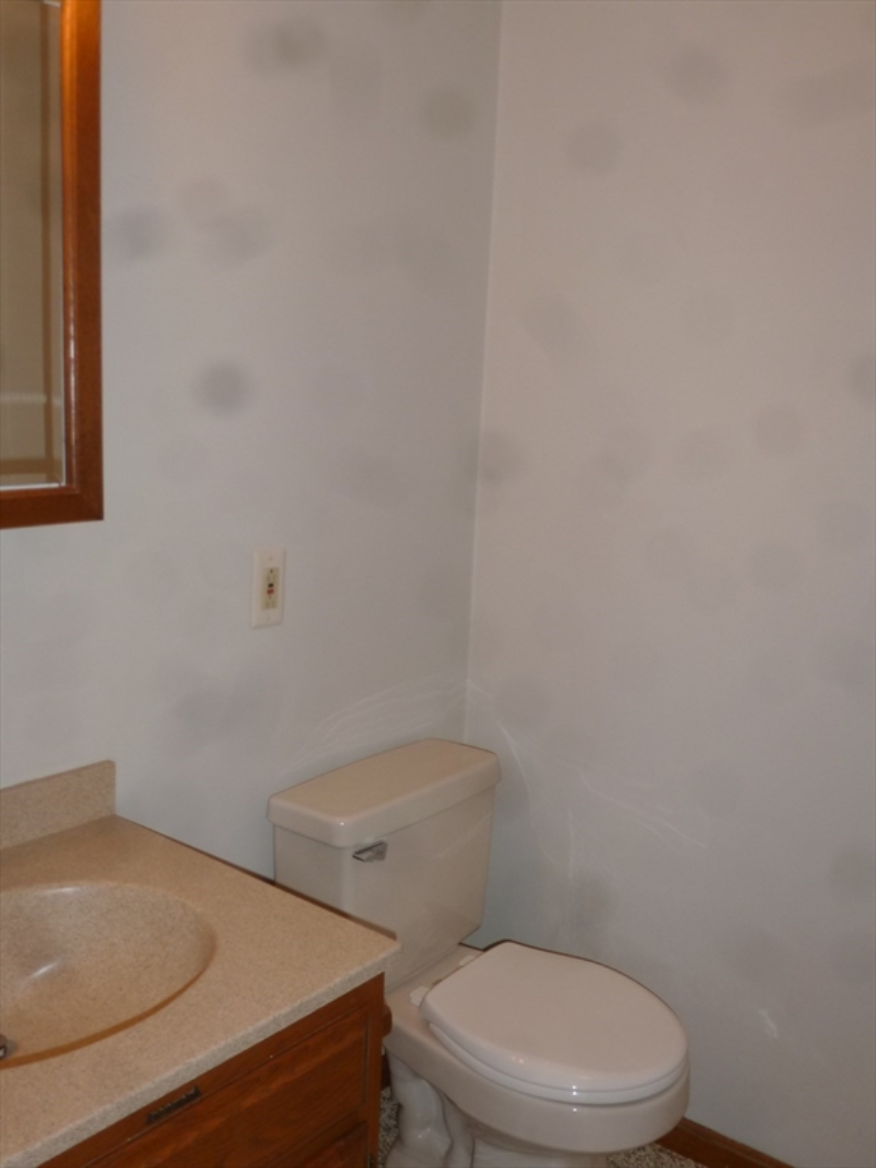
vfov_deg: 55.4
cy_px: 584
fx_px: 1113
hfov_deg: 42.9
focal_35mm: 33
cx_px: 438
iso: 125
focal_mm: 5.9
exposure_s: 1/60
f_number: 3.6
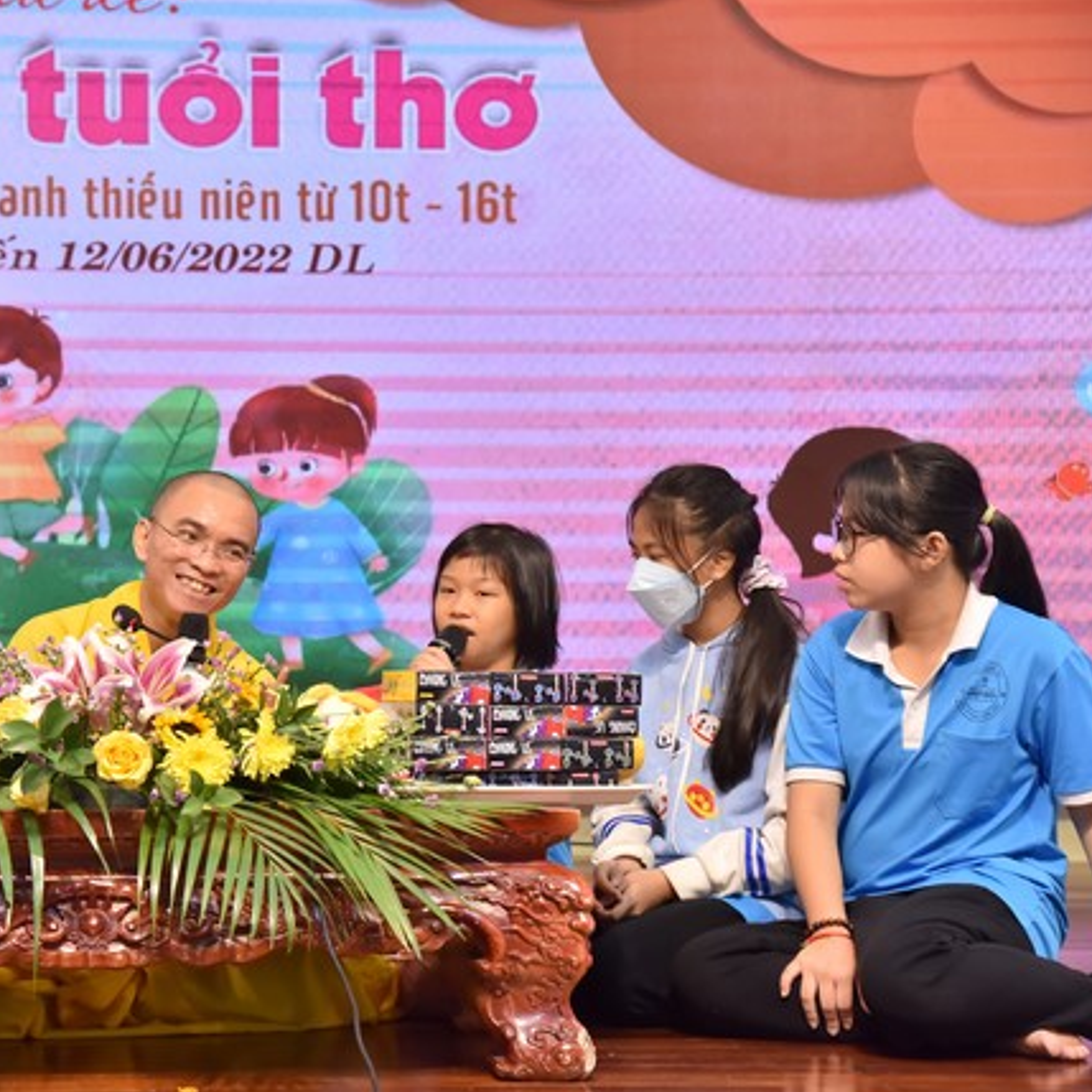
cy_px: 547
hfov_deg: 20.3
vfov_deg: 20.4
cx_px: 290
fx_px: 3034
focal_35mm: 85
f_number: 5
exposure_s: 1/125
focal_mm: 66
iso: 2000
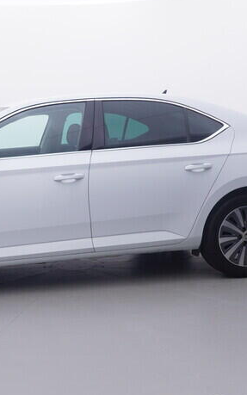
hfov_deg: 24.7
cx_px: 35
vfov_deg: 39.5
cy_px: 192
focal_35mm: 51
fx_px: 551
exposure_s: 1/80
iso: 200
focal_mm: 15
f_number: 5
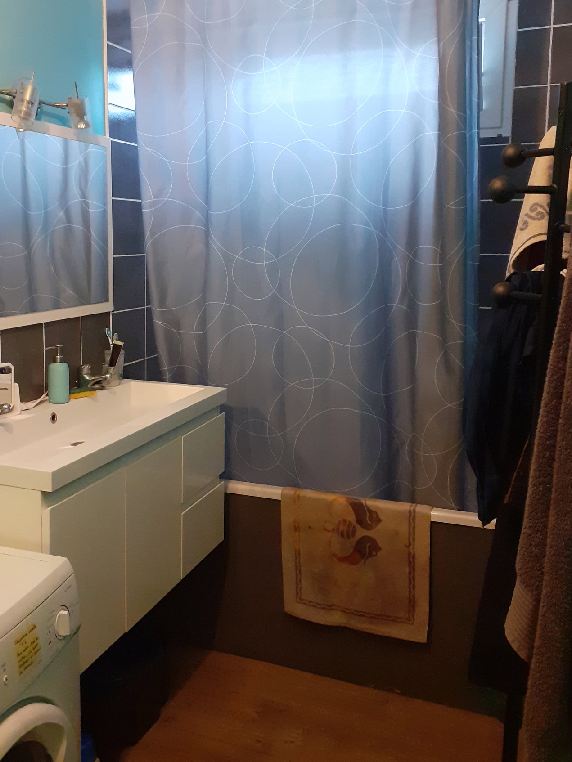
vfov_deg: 53.7
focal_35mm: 34
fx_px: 749
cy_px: 316
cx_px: 221
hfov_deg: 41.5
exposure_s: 1/25
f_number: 1.9
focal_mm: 3.6
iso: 400
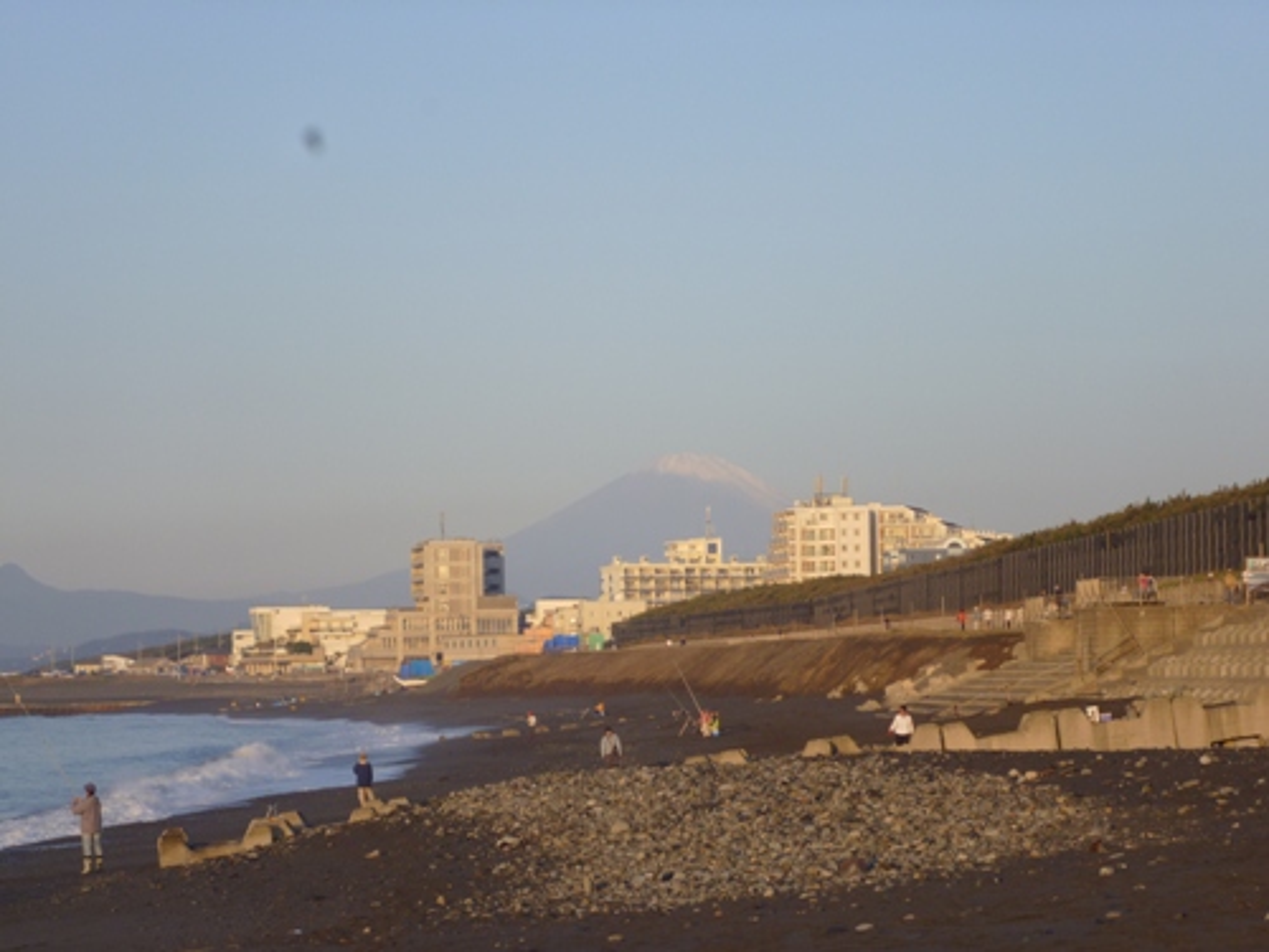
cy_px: 476
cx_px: 634
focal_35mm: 112
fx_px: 4106
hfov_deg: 17.6
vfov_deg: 13.2
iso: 100
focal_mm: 20
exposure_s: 1/160
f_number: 6.5
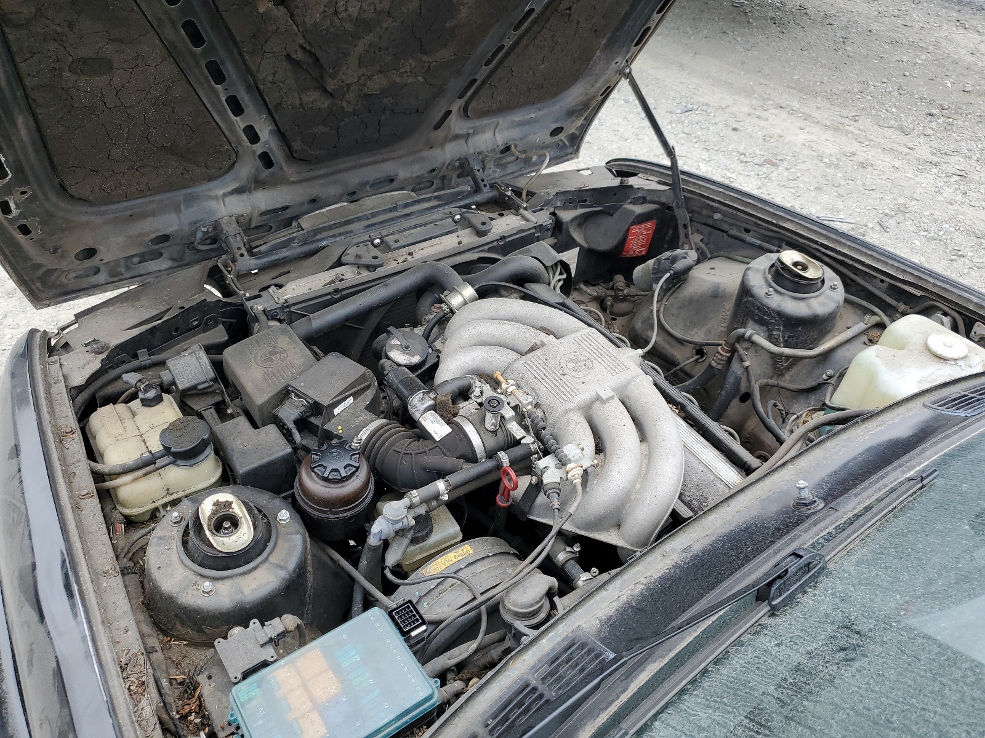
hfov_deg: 67.3
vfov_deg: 53.1
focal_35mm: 26
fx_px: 740
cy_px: 369
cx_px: 492
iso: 50
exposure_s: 1/333
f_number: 1.5
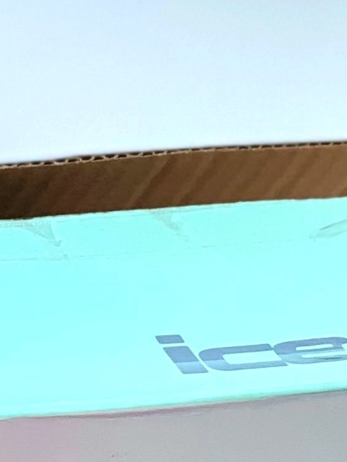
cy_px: 936
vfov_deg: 6.9
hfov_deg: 5.3
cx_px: 524
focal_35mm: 277
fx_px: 3701
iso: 32
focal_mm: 6
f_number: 2.4
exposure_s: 1/120
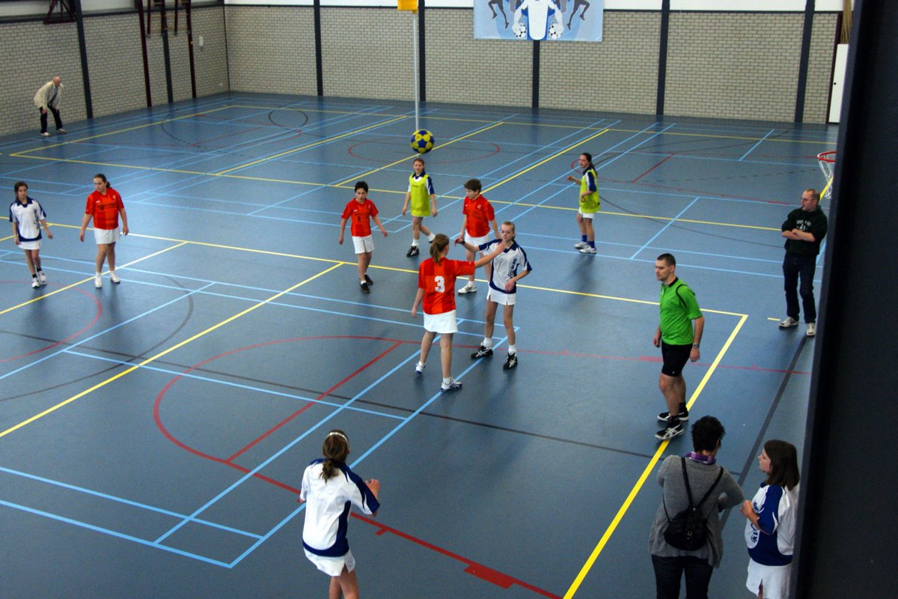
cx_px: 449
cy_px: 300
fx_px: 973
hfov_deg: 49.6
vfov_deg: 34.2
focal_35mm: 39
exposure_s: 1/100
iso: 800
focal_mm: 26
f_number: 6.3
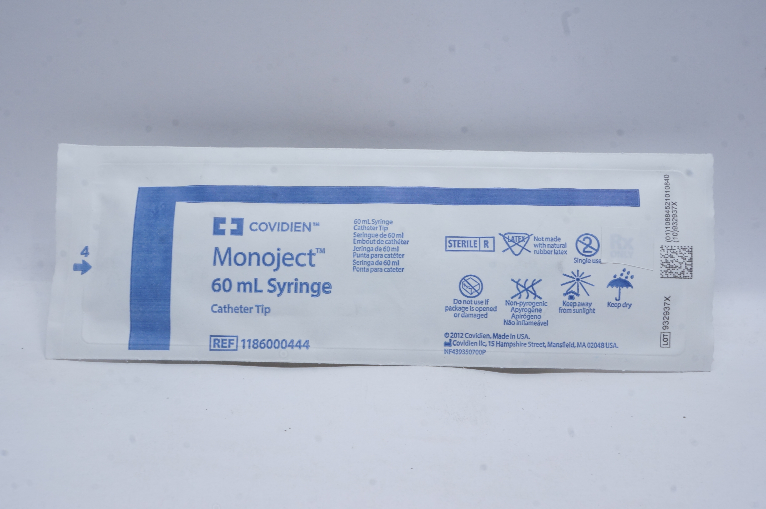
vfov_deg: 28.0
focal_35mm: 48
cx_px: 383
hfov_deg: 41.2
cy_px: 254
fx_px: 1020
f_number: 18
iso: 400
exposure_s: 1/6
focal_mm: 32
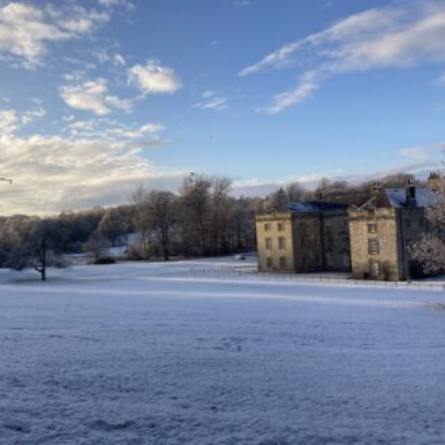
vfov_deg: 48.4
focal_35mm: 34
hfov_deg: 48.2
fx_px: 495
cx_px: 177
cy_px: 225
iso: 20
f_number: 1.8
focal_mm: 3.99
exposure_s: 1/1919
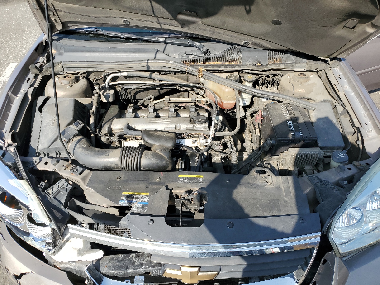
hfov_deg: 67.3
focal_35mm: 26
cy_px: 142
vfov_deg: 53.1
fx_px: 285
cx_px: 190
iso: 50
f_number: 1.5
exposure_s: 1/1250
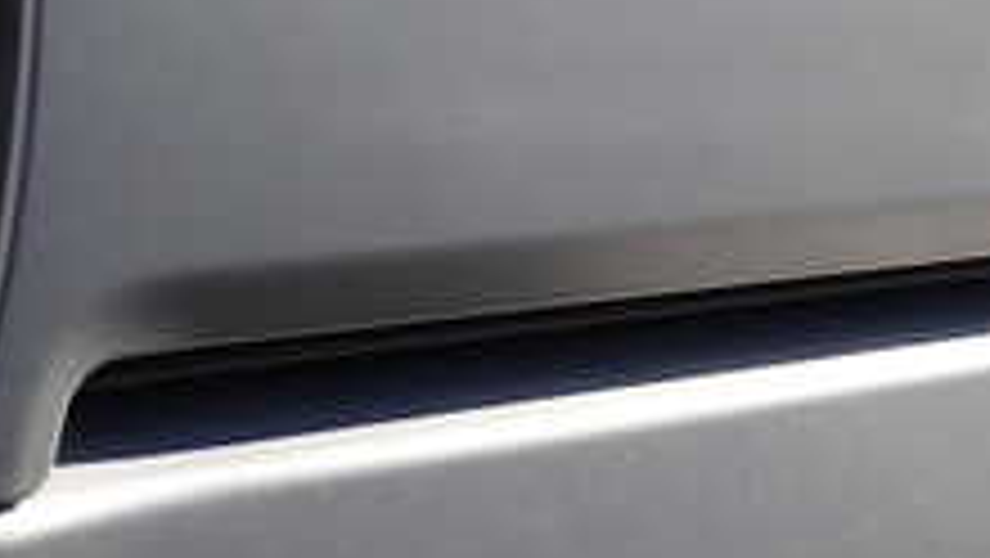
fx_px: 2337
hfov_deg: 23.0
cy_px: 4
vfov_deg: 13.4
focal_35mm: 89
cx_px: 968
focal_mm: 5.4
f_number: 9
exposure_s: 1/200
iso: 100
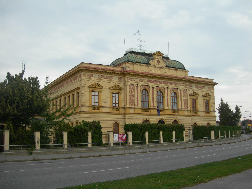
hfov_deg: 49.0
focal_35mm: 38
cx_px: 126
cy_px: 94
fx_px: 277
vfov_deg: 37.7
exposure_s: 1/256
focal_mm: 7.8
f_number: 2.8
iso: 50
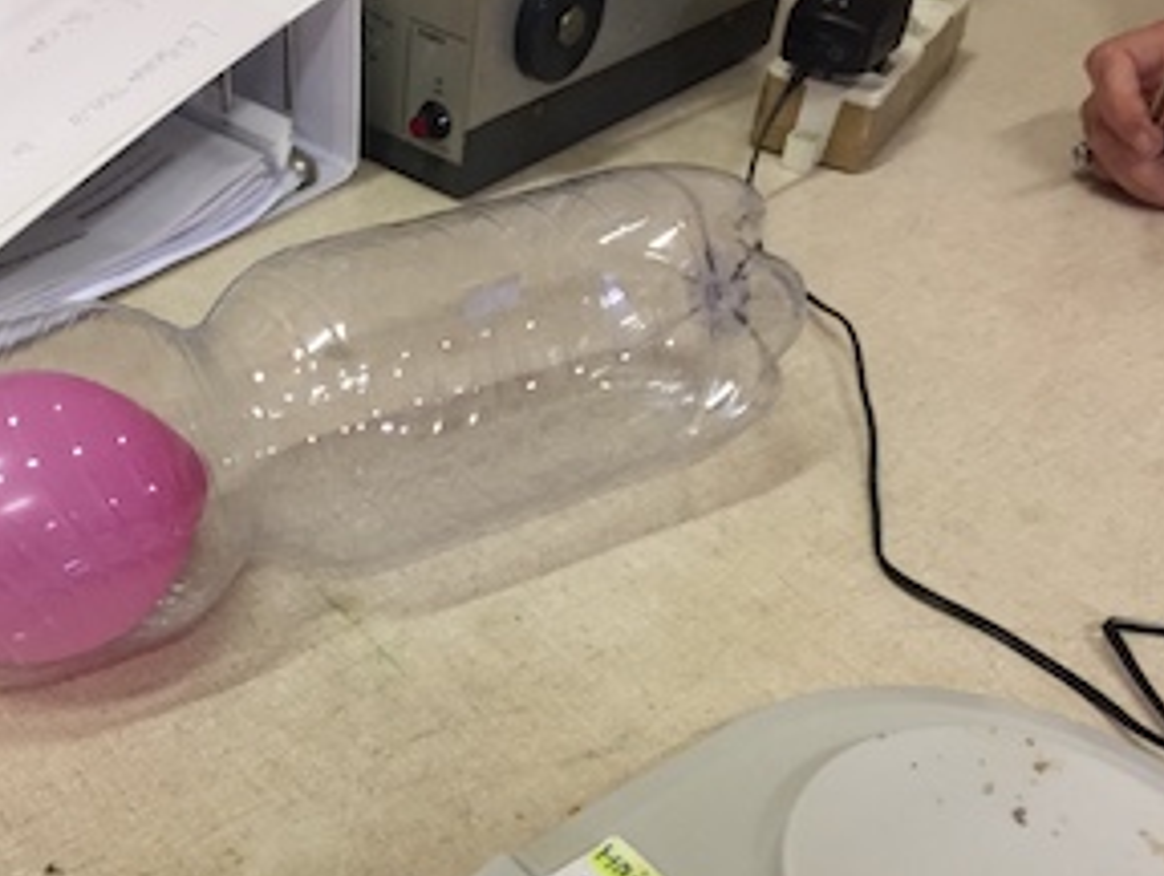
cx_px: 339
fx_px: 1448
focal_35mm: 43
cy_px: 596
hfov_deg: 42.9
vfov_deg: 33.3
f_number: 2.2
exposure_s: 1/33
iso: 160
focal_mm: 4.15
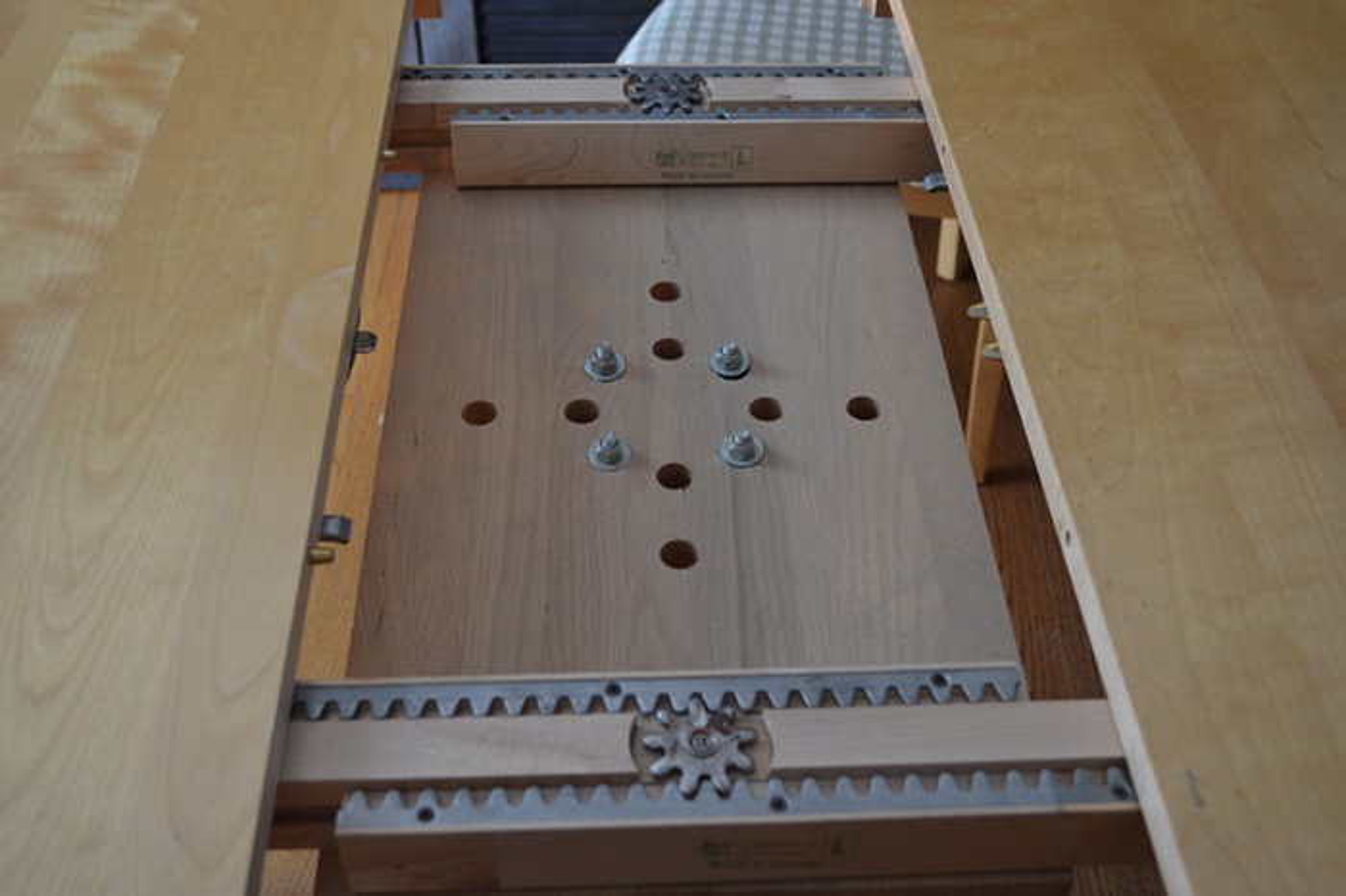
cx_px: 673
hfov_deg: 49.6
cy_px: 448
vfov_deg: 34.2
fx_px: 1457
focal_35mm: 39
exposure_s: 1/80
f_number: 4.2
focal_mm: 26
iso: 400
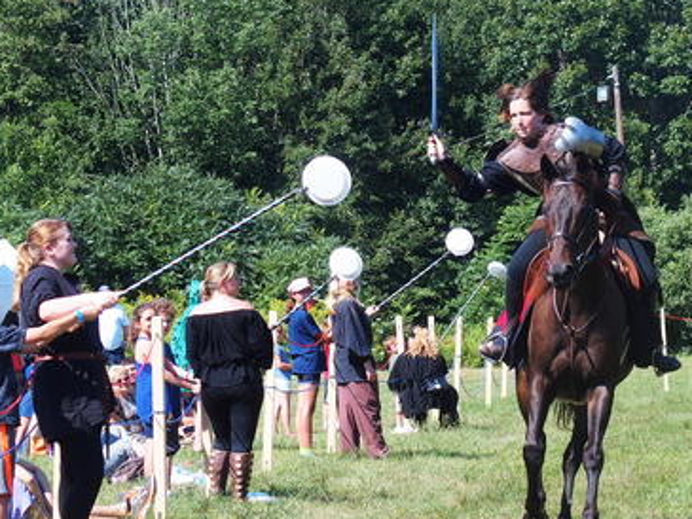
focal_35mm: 153
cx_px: 408
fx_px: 3060
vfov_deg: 9.7
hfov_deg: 12.9
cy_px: 252
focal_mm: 26.2
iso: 100
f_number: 3.5
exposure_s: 1/640
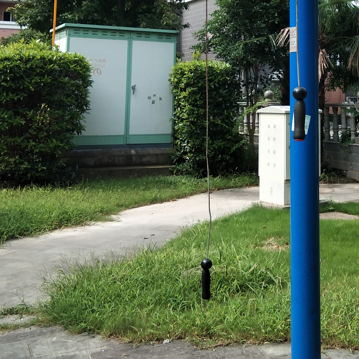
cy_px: 59
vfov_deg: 26.7
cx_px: 278
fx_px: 739
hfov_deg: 26.9
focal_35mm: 63
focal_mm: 3.69
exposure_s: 1/297
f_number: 2.2
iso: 50
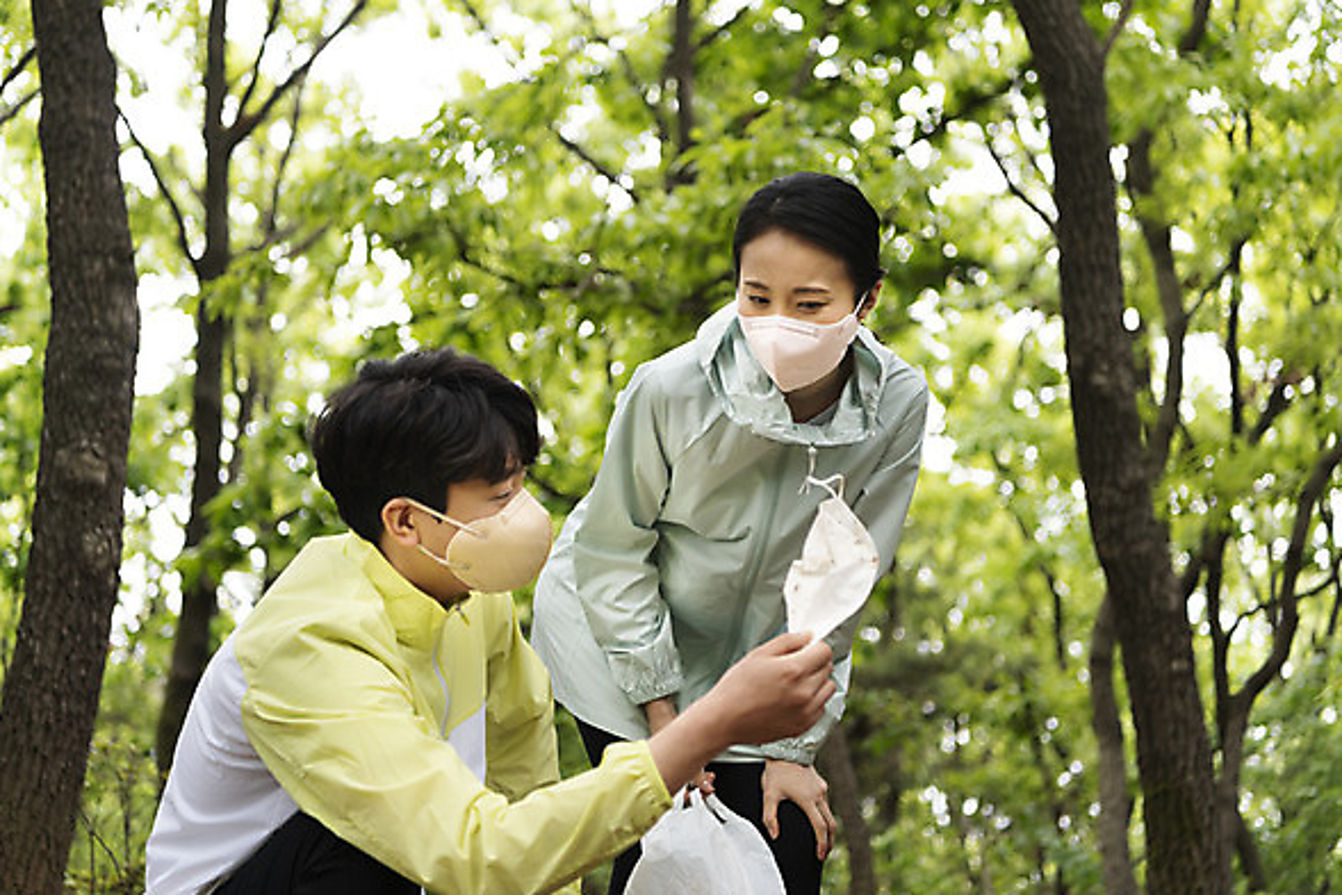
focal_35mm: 56
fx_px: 2088
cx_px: 661
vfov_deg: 24.2
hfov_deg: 35.6
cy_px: 451
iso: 200
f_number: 2.8
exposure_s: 1/125
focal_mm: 55
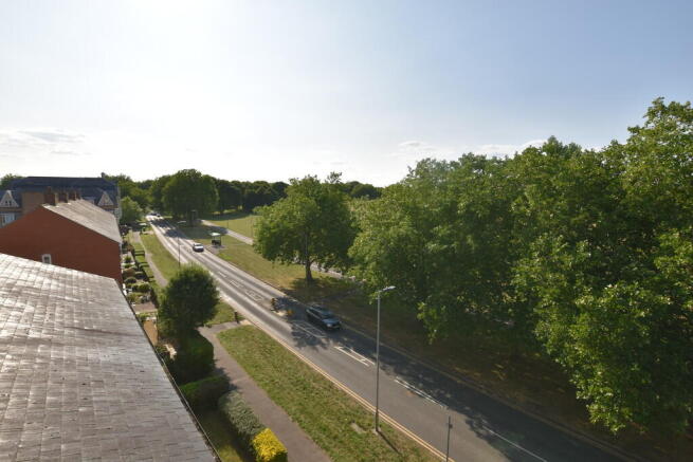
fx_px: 289
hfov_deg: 100.4
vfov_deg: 77.4
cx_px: 346
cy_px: 231
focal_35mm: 15
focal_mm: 10
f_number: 10
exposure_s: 1/200
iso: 100
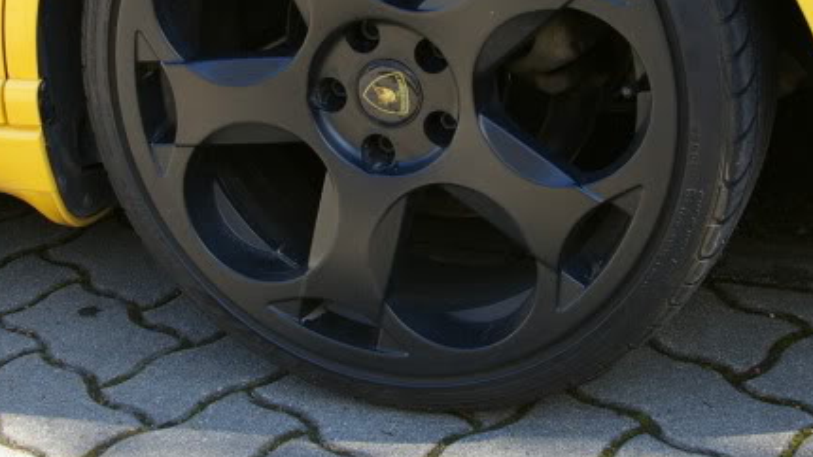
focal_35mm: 76
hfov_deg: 27.9
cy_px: 92
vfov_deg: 15.8
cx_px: 369
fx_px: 1639
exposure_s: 1/125
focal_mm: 26
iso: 200
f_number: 5.6
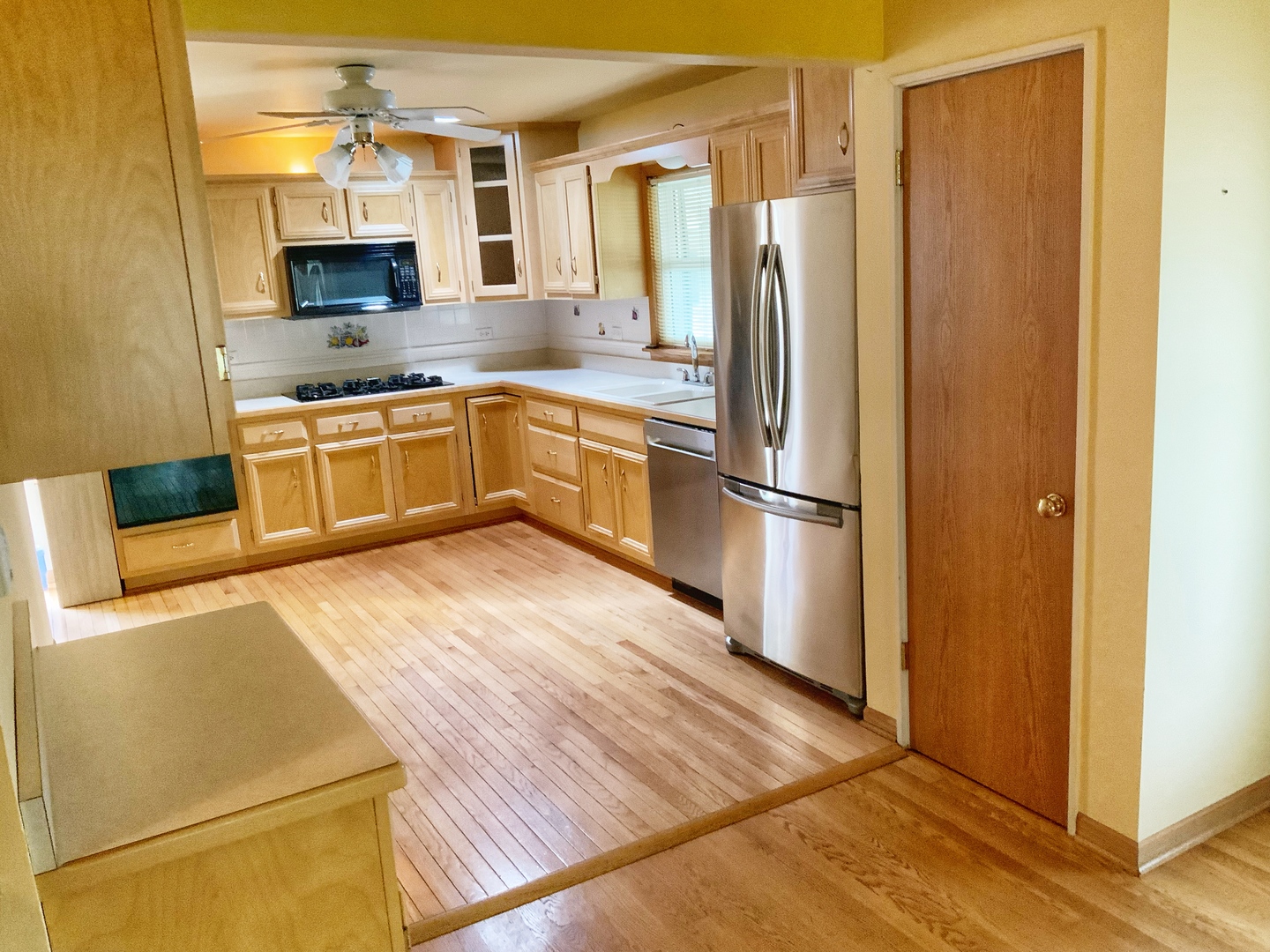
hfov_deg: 61.7
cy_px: 476
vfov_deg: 48.2
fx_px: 1064
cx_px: 635
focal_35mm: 29
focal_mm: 3
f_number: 1.8
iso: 250
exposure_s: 1/60
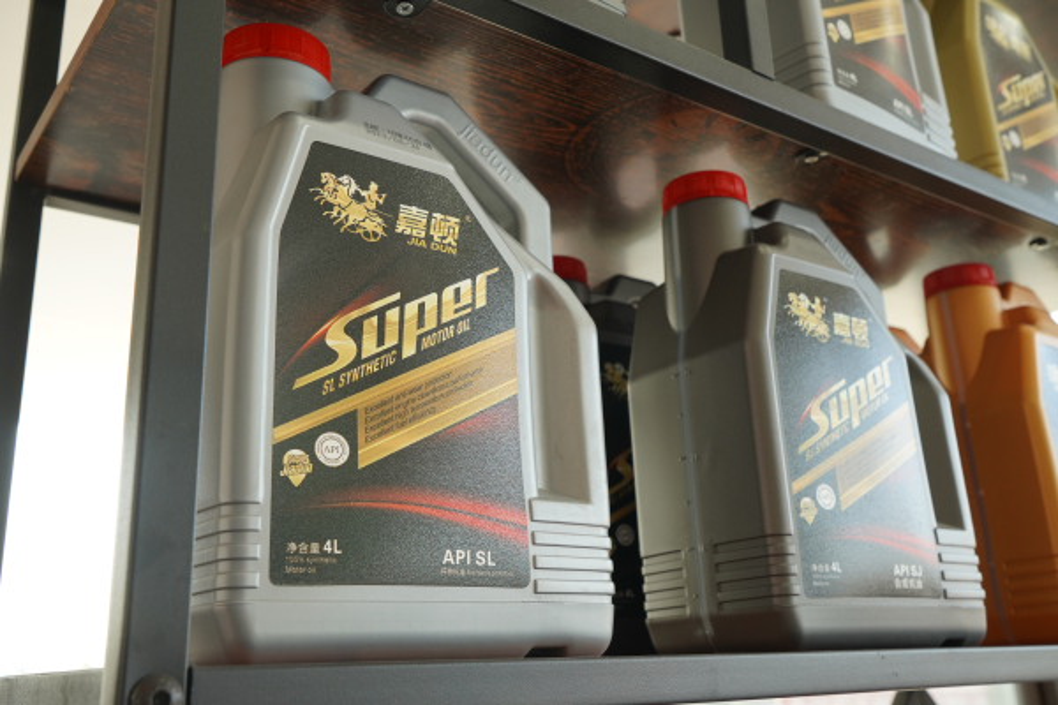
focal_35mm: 34
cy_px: 352
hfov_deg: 55.8
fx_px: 999
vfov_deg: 38.9
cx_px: 529
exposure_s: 1/40
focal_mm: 34
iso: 1000
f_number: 8
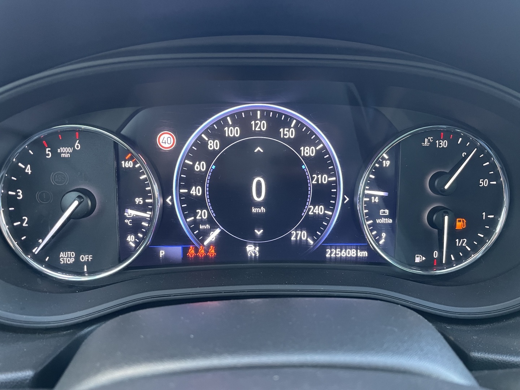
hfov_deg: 67.3
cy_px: 195
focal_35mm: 26
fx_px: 391
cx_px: 260
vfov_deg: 53.1
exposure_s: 1/60
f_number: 1.6
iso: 320
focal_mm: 4.2
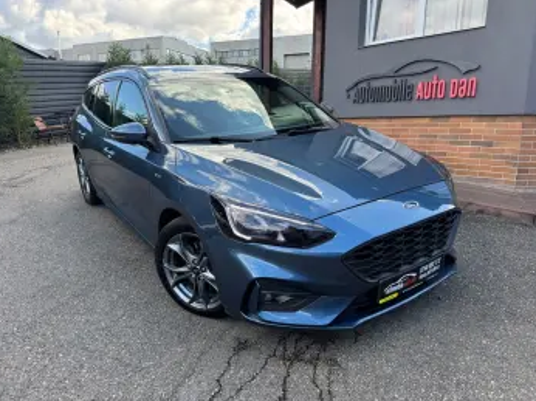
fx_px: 387
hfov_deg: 69.4
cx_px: 265
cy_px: 207
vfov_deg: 54.8
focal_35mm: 25
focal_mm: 6.76
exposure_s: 1/544
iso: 80
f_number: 1.78
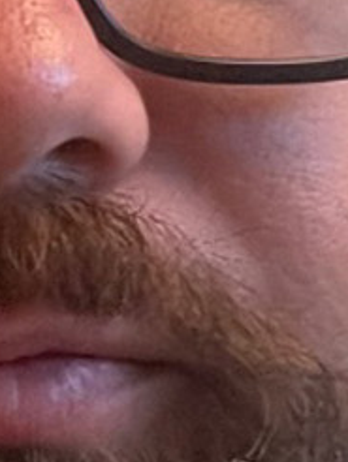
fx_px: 3131
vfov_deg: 8.4
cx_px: -102
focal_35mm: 234
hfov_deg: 6.3
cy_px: 178
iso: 320
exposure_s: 1/25
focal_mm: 2.71
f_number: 2.2
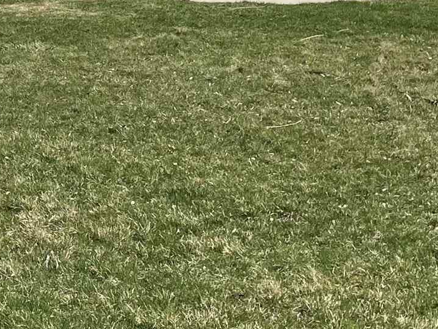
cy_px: -139
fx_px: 1404
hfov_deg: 17.5
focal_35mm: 111
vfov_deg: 12.8
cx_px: 49
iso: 32
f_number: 1.6
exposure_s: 1/4132
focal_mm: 4.2
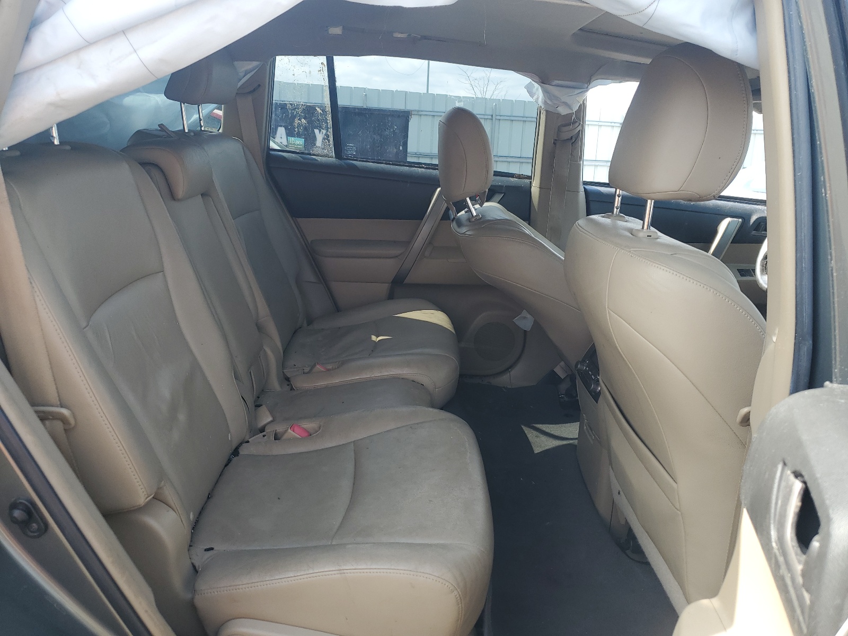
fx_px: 637
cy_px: 318
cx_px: 424
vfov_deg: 53.1
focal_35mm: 26
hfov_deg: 67.3
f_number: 1.5
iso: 50
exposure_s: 1/476
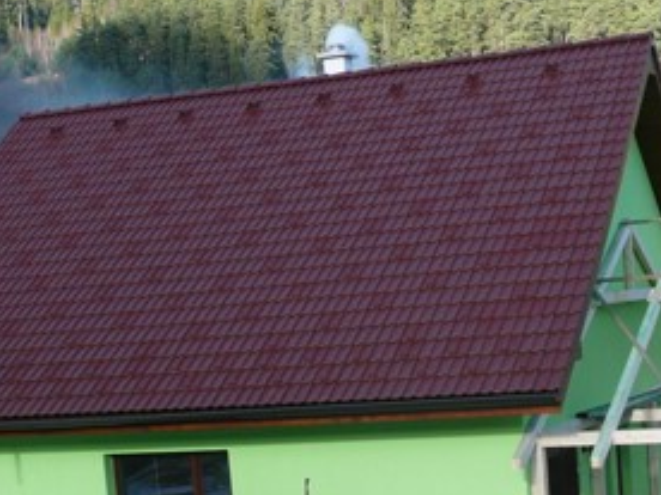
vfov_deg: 19.5
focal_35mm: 74
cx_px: 522
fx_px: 1413
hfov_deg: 25.9
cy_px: 462
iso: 100
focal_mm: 5.5
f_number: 3.6
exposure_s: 1/250
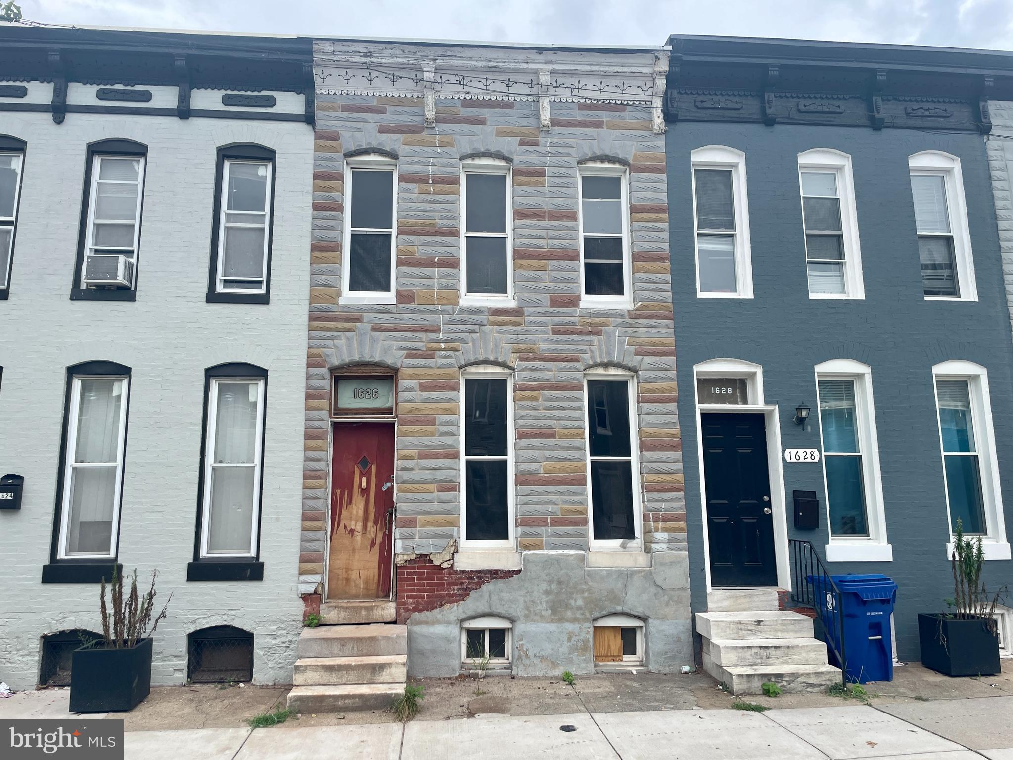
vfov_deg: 53.1
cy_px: 380
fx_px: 761
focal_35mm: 26
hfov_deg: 67.3
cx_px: 506
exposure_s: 1/1276
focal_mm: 4.2
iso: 32
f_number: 1.6
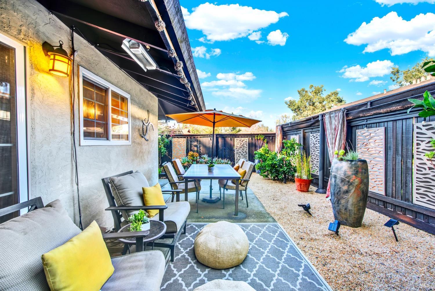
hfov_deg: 104.2
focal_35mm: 14
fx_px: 169
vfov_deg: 81.3
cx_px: 218
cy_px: 146
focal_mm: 14
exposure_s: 1/10
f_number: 14
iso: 100
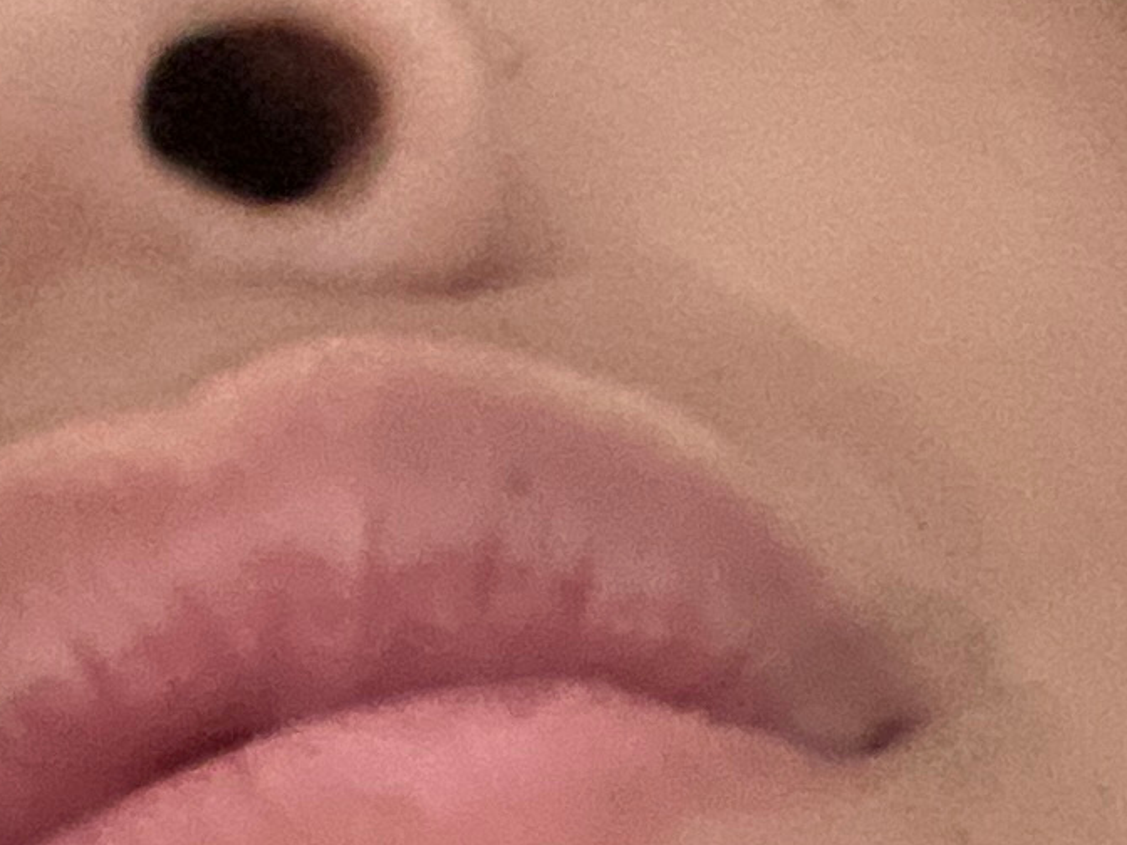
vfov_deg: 10.3
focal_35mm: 138
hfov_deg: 13.8
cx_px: -293
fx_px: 4493
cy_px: 1412
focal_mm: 2.71
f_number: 2.2
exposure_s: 1/30
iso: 640
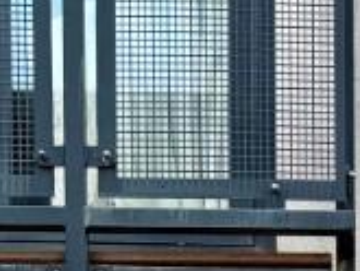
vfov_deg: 8.4
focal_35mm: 149
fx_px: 1551
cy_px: 800
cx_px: 412
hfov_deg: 13.0
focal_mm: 6.76
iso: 80
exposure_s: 1/461
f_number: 1.78
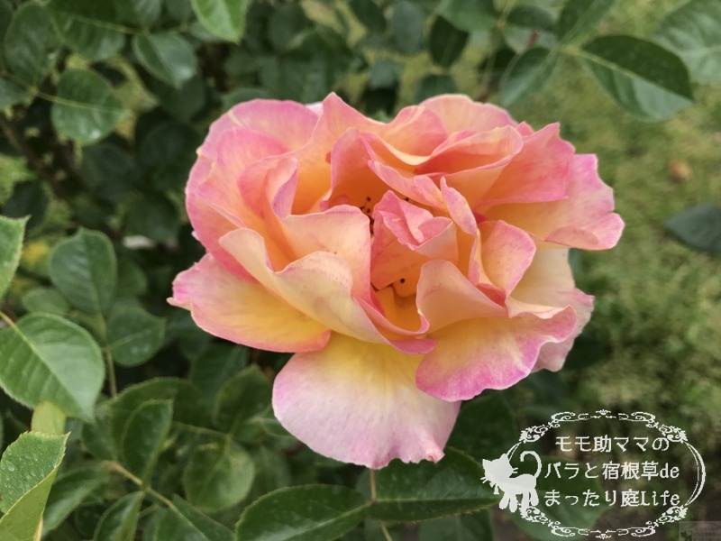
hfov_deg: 63.4
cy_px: 270
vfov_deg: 49.7
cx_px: 360
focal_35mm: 28
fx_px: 583
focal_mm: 3.99
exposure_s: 1/785
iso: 20
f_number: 1.8
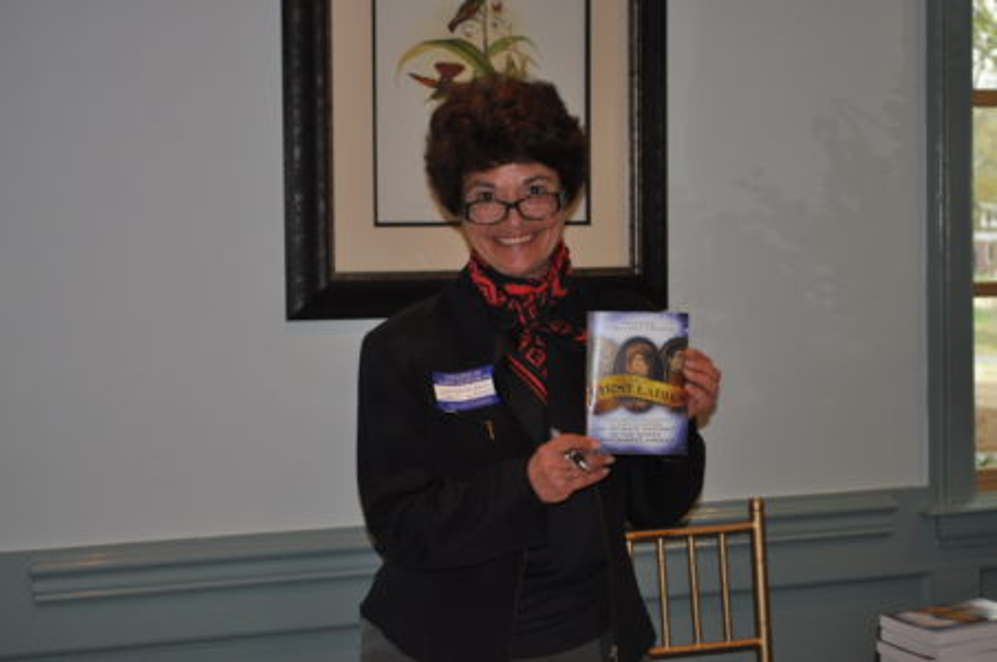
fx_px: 1908
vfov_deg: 19.7
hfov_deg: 29.3
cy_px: 331
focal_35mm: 69
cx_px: 498
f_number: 5.3
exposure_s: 1/60
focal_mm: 46
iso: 800
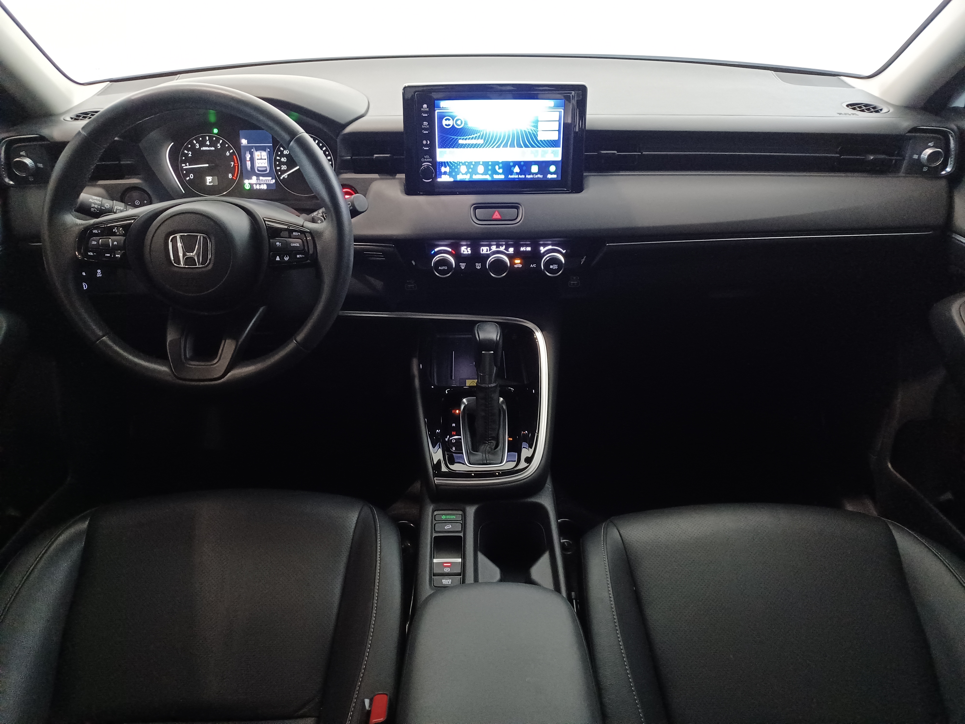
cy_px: 362
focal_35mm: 25
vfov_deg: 54.9
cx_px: 482
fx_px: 697
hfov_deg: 69.4
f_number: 1.8
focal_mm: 4.6
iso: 1000
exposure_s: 1/20
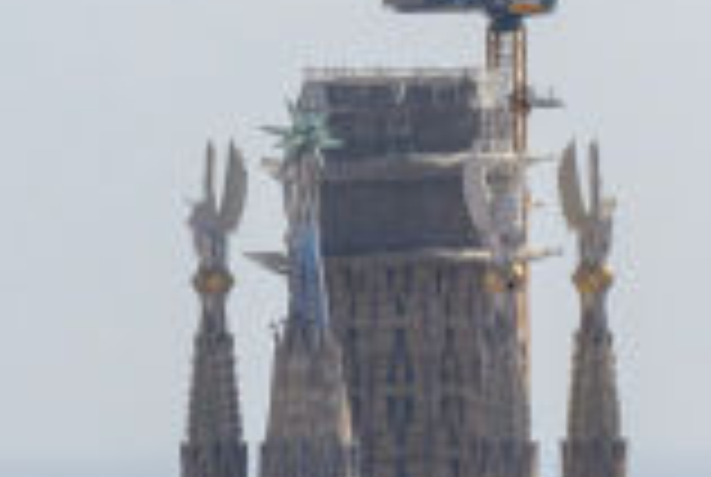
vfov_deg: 1.1
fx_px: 25585
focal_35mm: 1293
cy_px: 569
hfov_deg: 1.6
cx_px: 423
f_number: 22
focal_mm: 200
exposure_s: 1/250
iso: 400
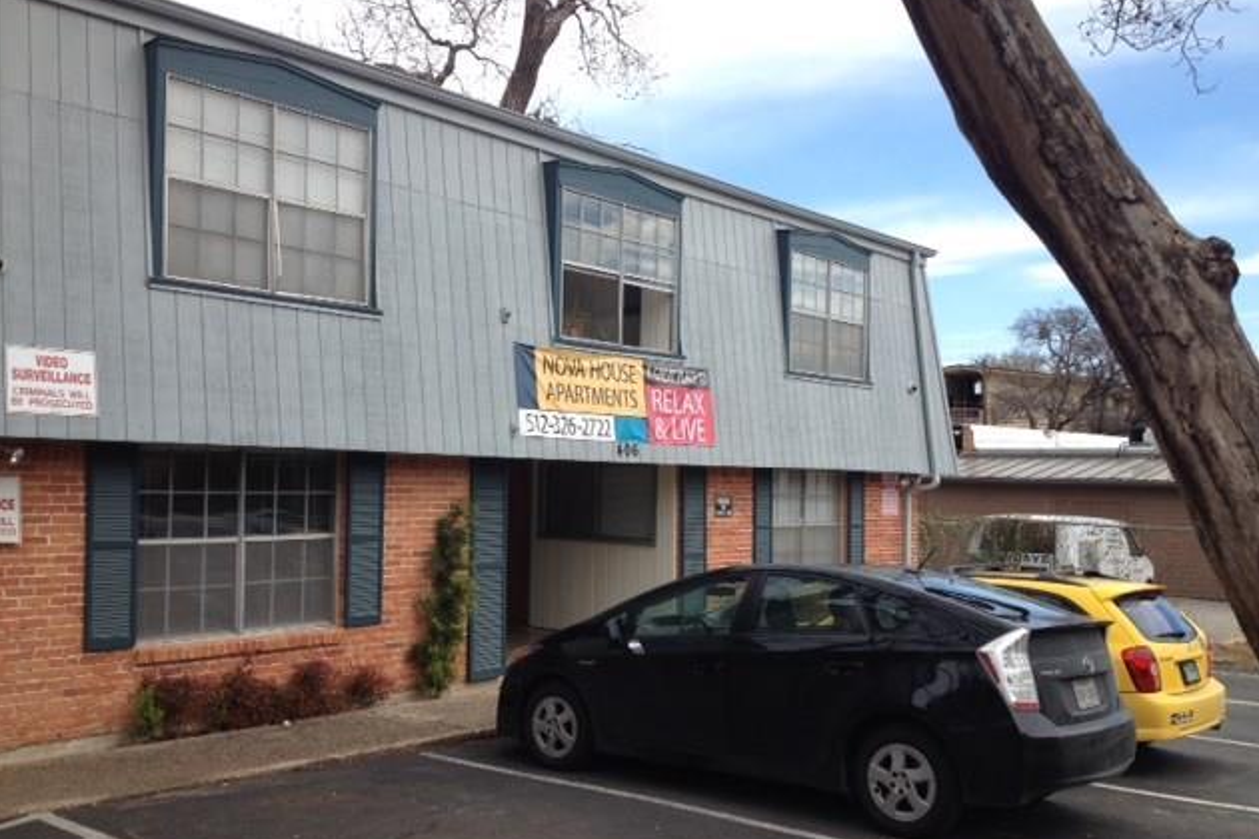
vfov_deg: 35.9
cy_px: 451
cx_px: 624
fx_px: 1294
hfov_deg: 51.9
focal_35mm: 37
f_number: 2.4
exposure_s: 1/1004
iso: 50
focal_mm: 4.28
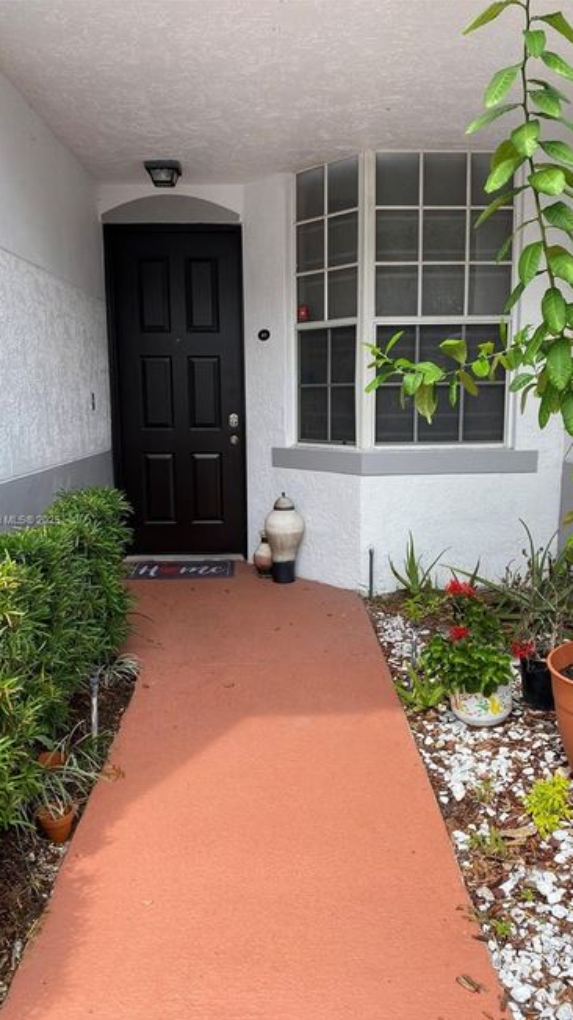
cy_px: 521
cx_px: 293
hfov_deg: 40.2
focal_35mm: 29
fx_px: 784
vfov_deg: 66.1
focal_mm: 4.25
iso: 32
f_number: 1.8
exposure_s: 1/733
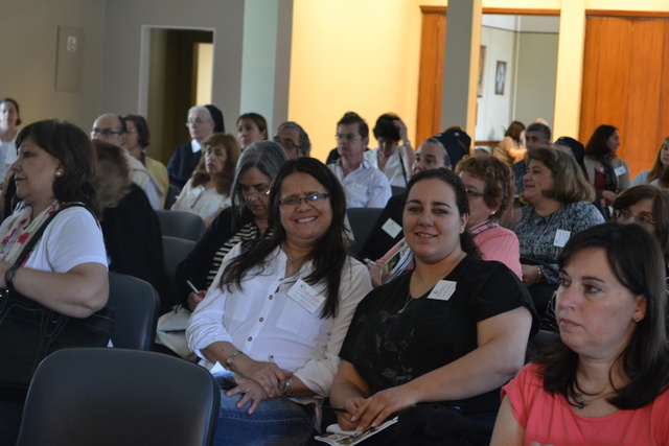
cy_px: 223
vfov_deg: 16.6
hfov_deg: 24.6
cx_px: 334
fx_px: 1533
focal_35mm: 82
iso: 1250
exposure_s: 1/15
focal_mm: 55
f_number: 5.6
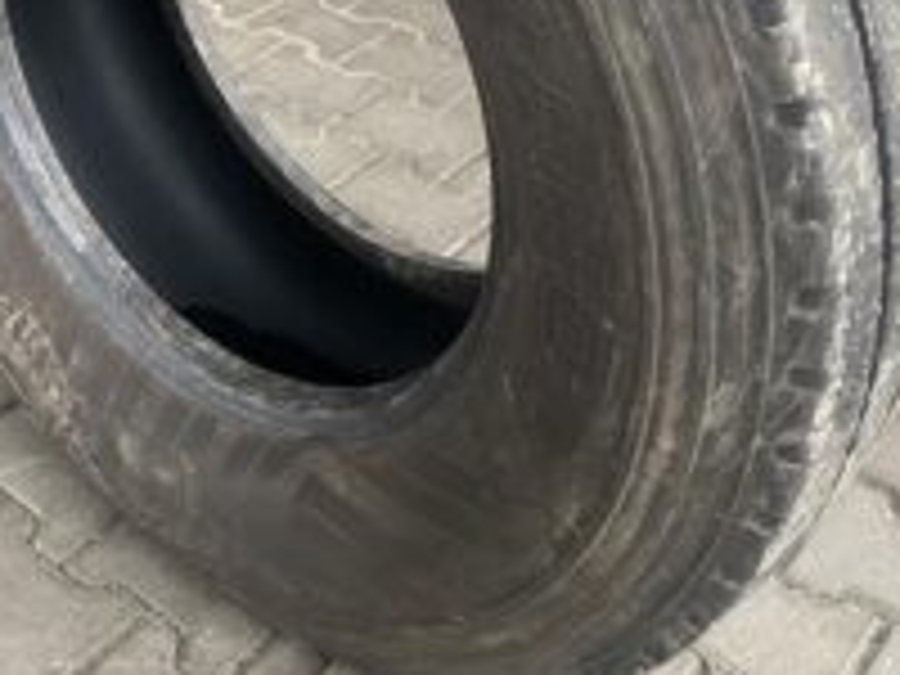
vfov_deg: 24.7
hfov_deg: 34.2
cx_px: 351
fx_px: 1456
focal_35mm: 56
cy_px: -25
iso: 125
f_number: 1.8
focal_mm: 4.25
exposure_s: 1/76
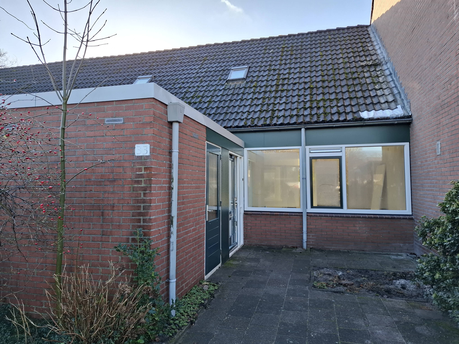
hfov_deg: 73.9
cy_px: 172
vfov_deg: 58.9
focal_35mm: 23
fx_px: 305
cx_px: 230
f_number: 1.8
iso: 50
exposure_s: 1/183
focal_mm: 5.5
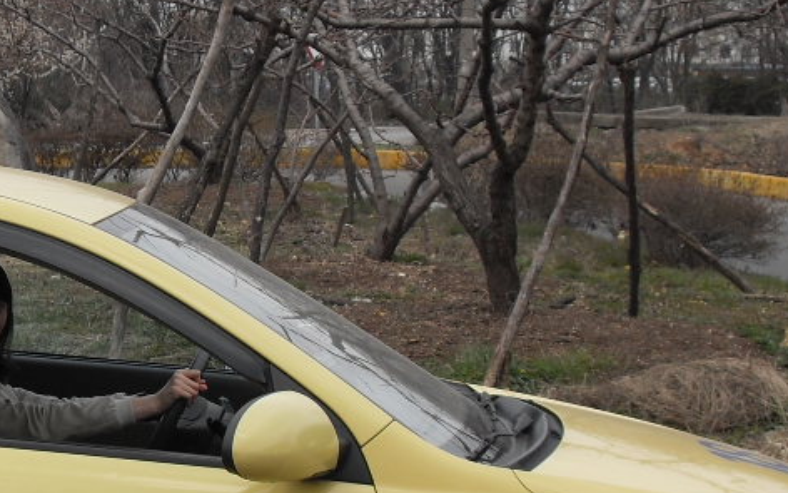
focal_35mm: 122
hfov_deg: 16.9
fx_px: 2620
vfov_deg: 10.7
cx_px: 117
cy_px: 383
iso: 80
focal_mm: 8.4
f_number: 10.4
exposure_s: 1/60
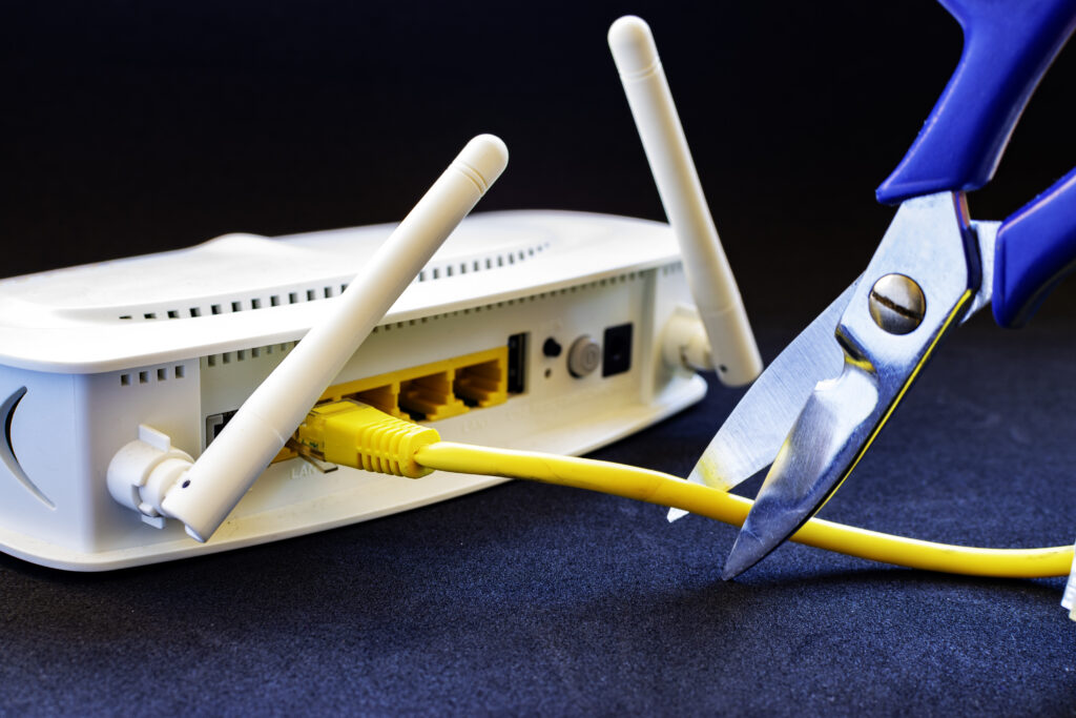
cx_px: 538
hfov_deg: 37.8
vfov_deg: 25.8
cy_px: 359
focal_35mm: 52
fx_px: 1569
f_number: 8
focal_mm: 35
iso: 100
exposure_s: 1/2
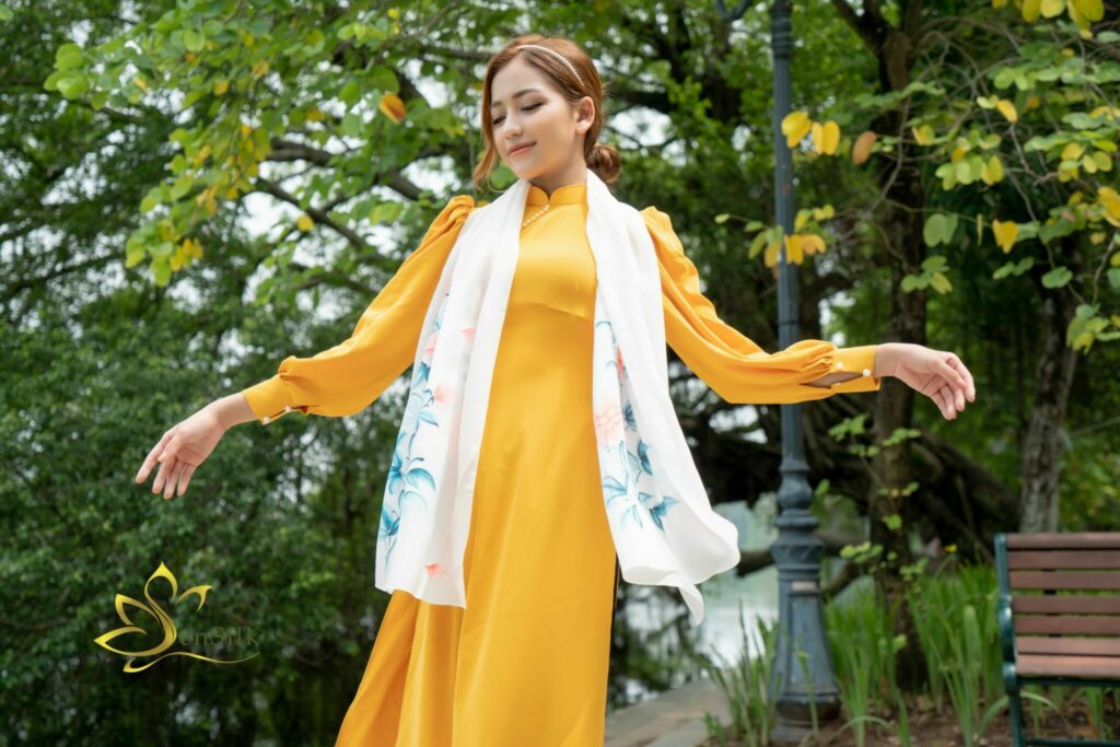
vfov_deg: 26.5
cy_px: 374
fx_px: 1587
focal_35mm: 51
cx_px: 560
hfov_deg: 38.9
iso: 100
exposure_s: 1/400
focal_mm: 51
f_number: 4
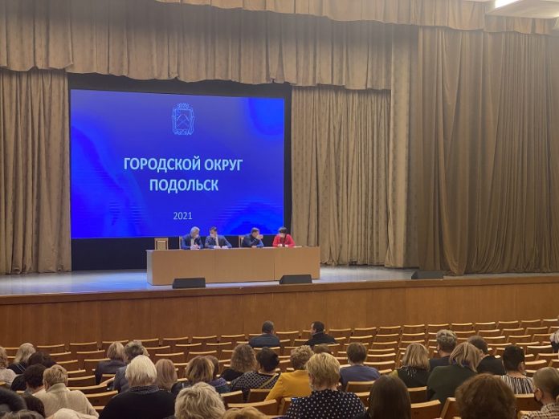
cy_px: 210
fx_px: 840
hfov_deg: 36.8
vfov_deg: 28.0
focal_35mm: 52
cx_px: 280
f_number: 2
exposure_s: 1/50
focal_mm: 6
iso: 160
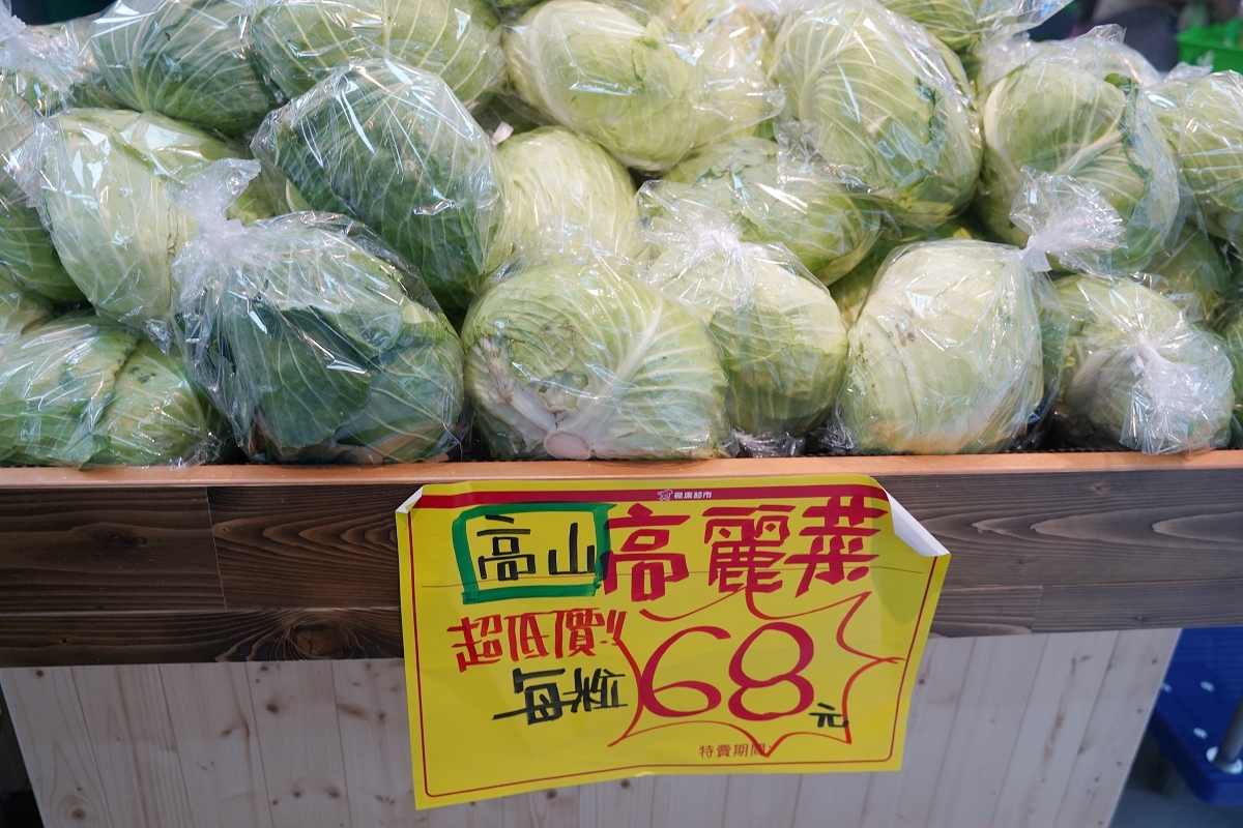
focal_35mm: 30
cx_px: 622
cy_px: 414
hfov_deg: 61.9
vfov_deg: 43.6
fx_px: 1036
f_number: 4
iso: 800
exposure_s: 1/160
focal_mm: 30
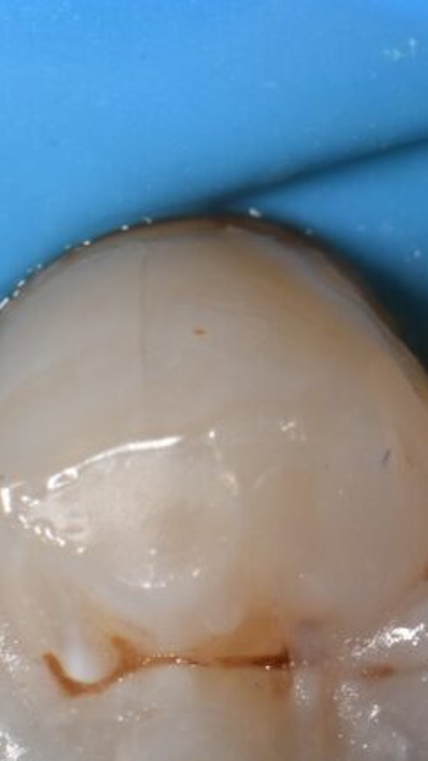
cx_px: -199
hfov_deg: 3.1
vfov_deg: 5.5
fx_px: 7869
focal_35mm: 390
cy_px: 567
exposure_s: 1/160
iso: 200
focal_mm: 105
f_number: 36
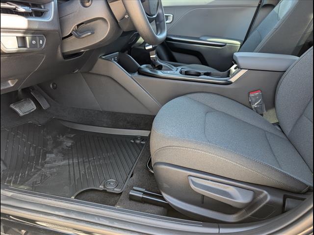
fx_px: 218
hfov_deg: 71.6
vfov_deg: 56.8
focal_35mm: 24
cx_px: 157
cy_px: 118
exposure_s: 1/227
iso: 219
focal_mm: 6.9
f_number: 1.68
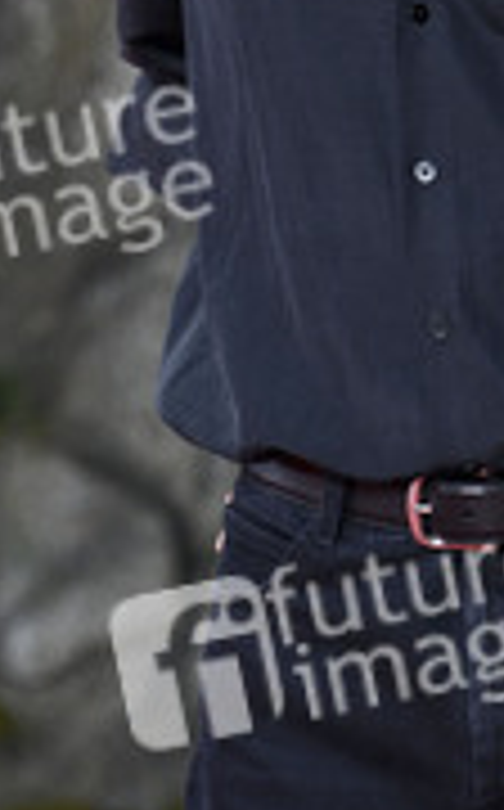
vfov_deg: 3.1
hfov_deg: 1.9
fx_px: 14970
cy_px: -32
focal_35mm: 679
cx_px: 472
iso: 640
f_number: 9
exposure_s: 1/250
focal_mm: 300
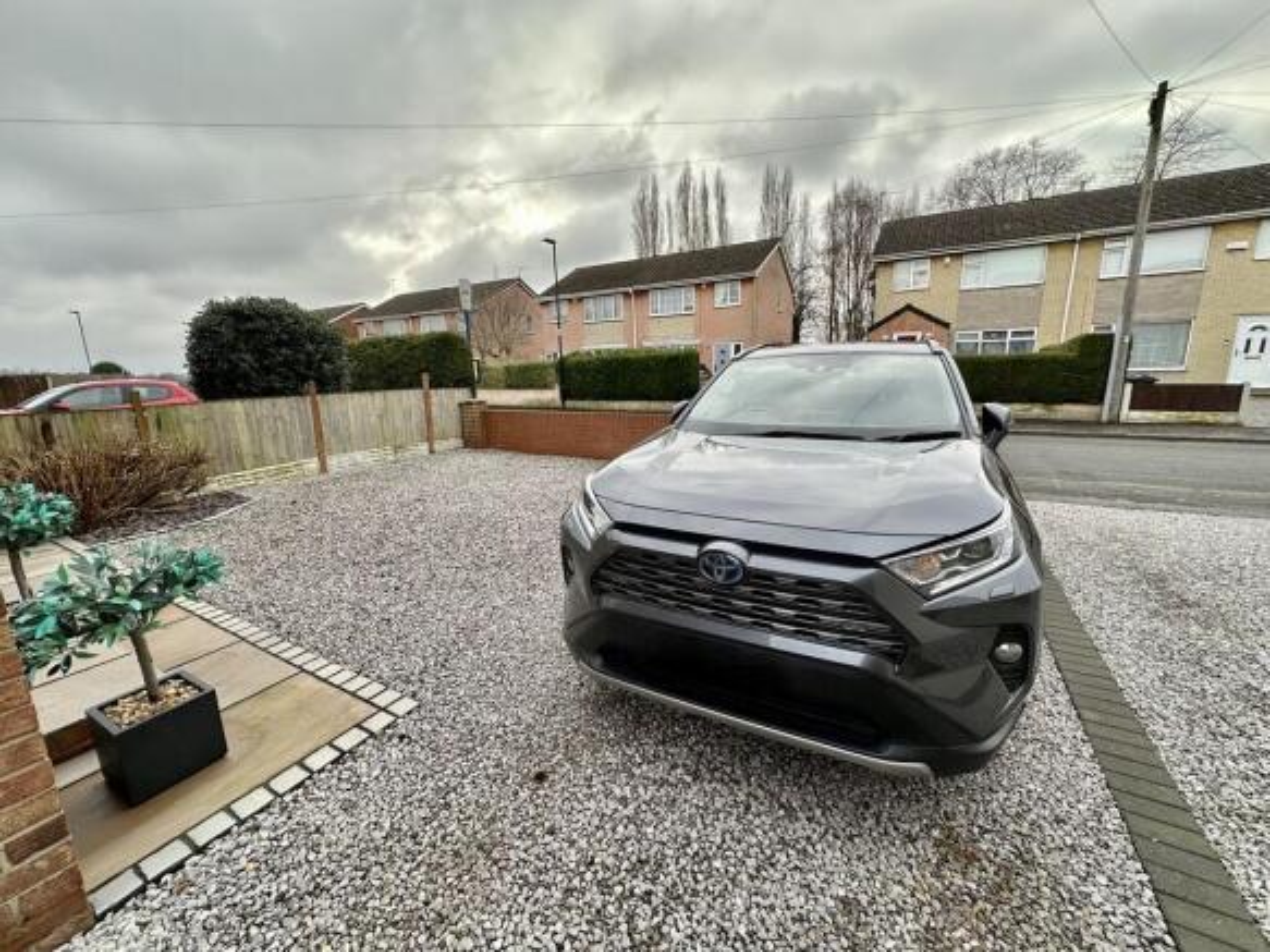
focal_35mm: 14
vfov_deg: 85.7
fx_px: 514
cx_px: 635
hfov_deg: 102.1
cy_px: 476
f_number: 2.2
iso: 40
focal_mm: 2.22
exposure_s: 1/337
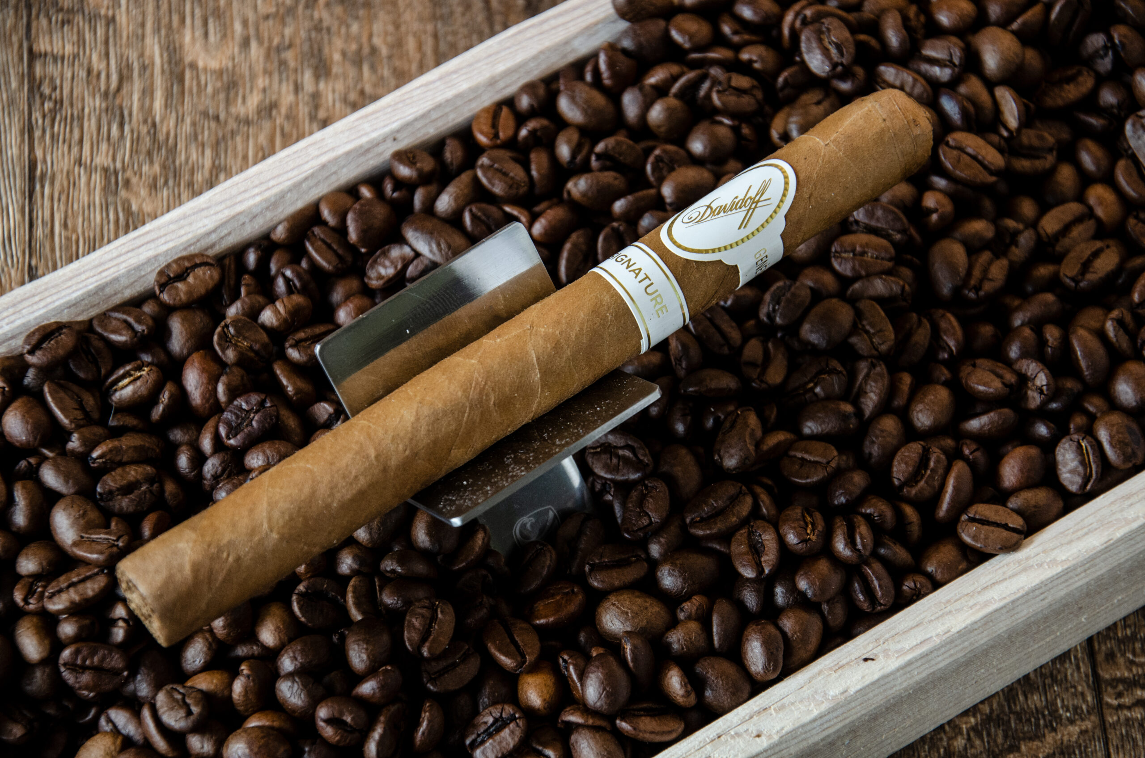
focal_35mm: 135
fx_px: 4285
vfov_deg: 10.1
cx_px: 572
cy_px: 379
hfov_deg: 15.2
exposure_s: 1/80
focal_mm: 90
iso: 800
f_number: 5.6
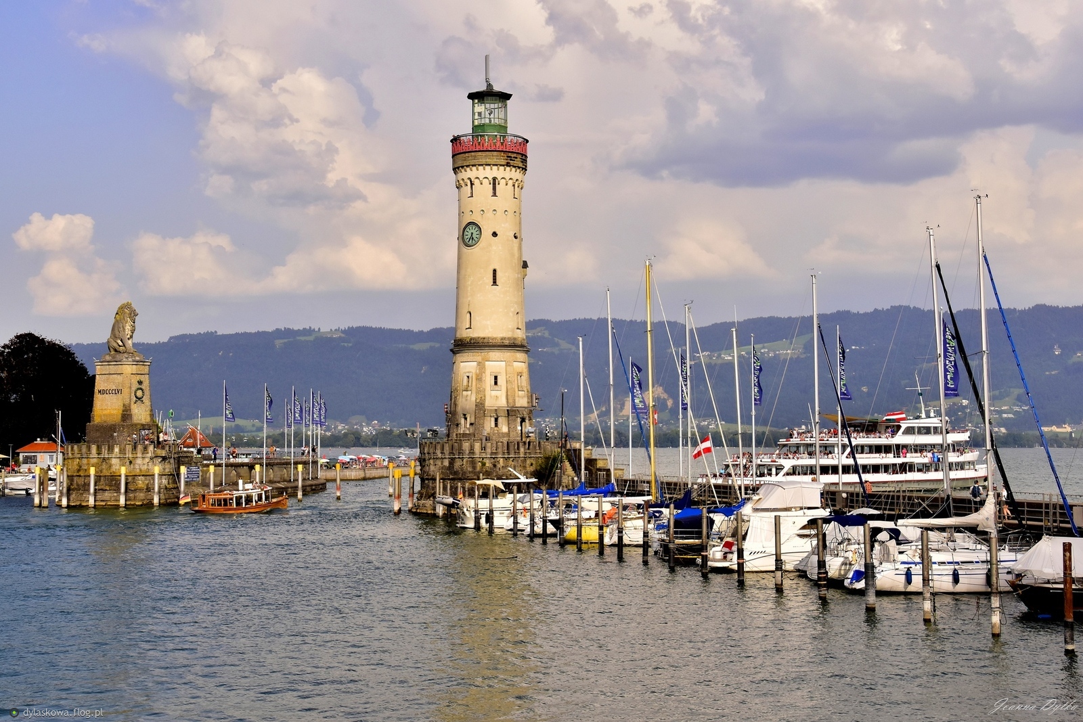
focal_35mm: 52
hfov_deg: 37.8
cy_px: 361
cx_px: 542
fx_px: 1579
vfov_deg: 25.8
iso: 250
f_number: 10
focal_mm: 35
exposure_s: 1/400
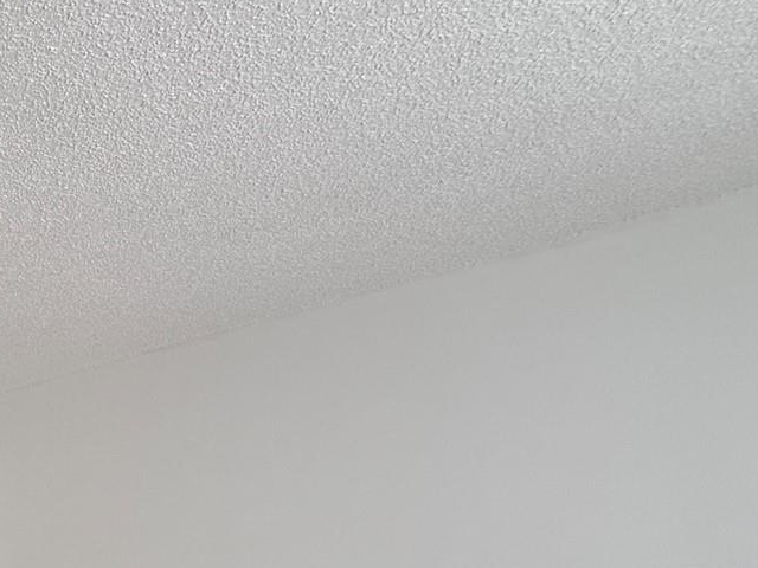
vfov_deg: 36.2
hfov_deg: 37.4
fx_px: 766
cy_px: 582
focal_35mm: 35
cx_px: -182
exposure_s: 1/120
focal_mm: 2.22
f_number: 2.2
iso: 125
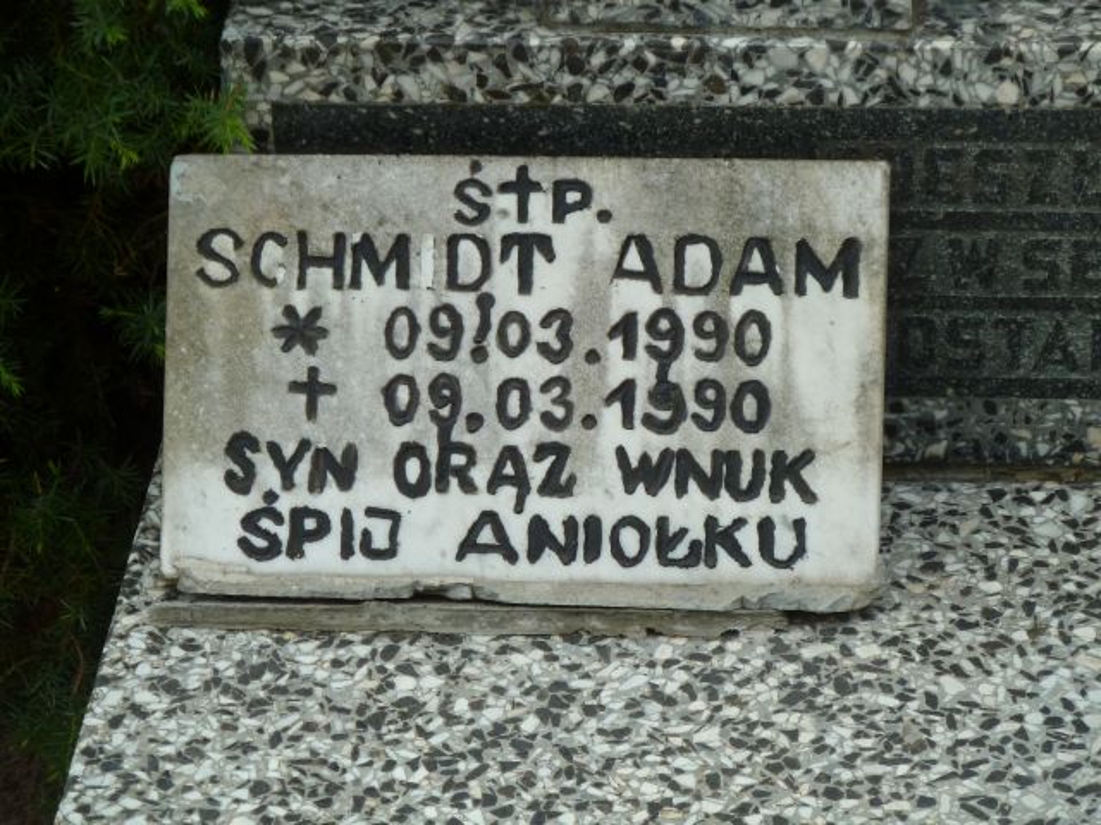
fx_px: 5025
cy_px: 412
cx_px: 550
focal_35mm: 158
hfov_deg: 12.5
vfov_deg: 9.4
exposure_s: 1/500
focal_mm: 25.9
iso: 160
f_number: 4.5
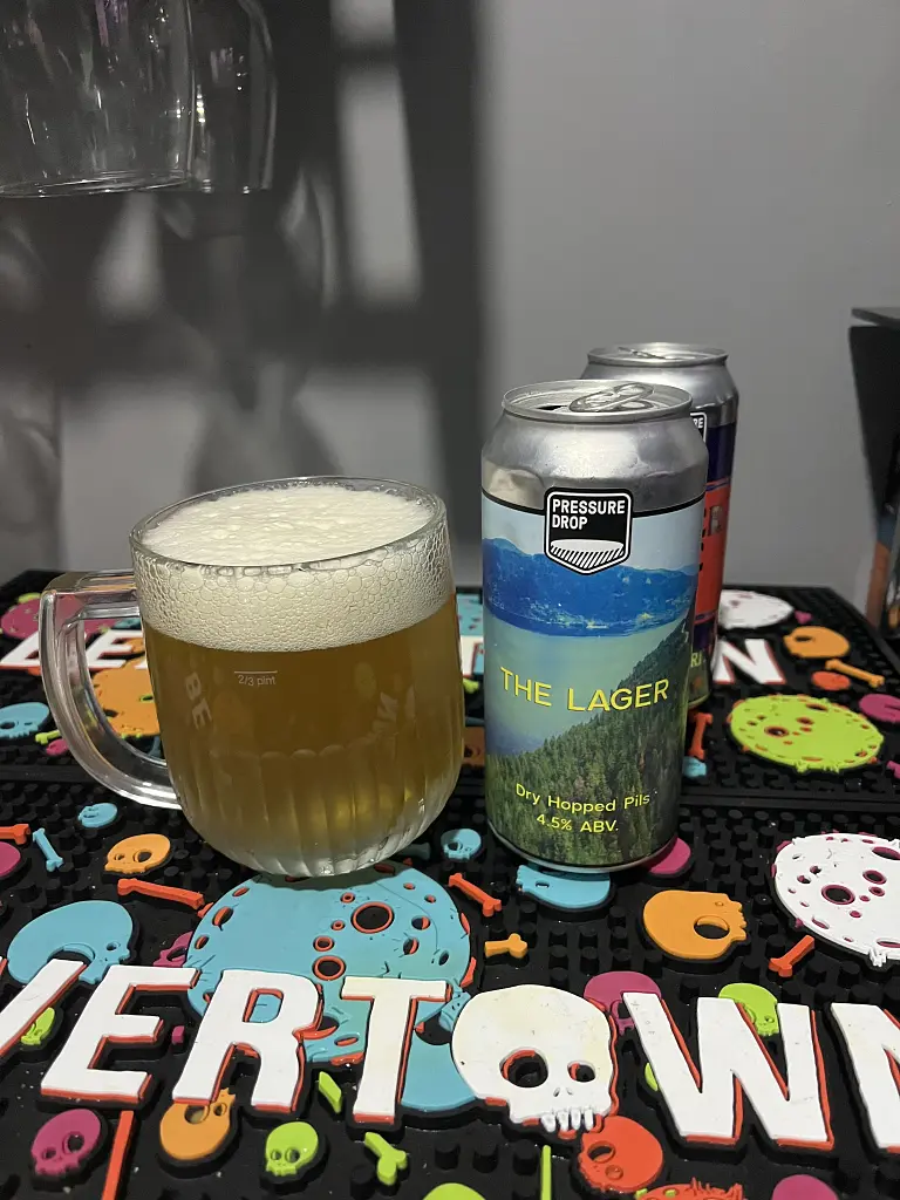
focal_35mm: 26
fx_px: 901
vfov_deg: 67.3
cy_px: 600
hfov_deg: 53.1
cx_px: 450
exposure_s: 1/31
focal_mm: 5.1
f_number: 1.6
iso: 500
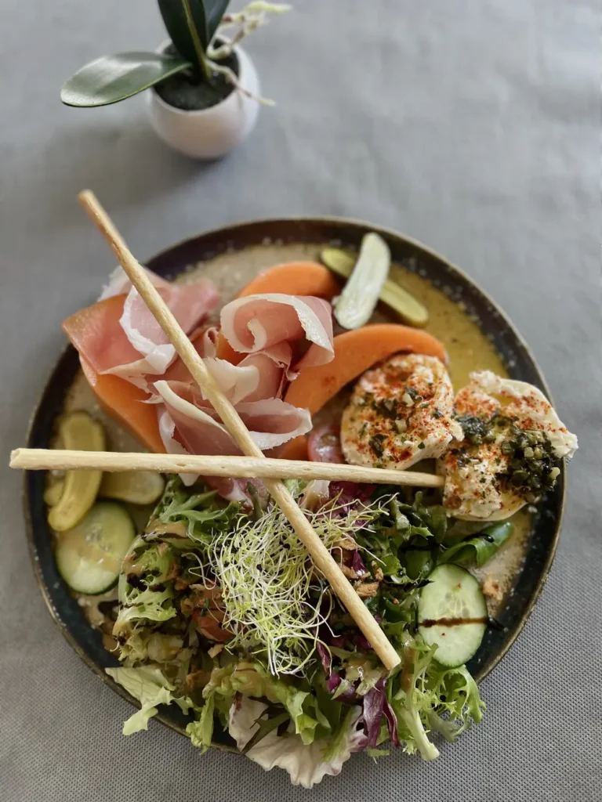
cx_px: 301
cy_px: 401
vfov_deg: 67.3
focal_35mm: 26
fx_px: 603
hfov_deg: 53.1
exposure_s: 1/121
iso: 125
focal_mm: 4.2
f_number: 1.6
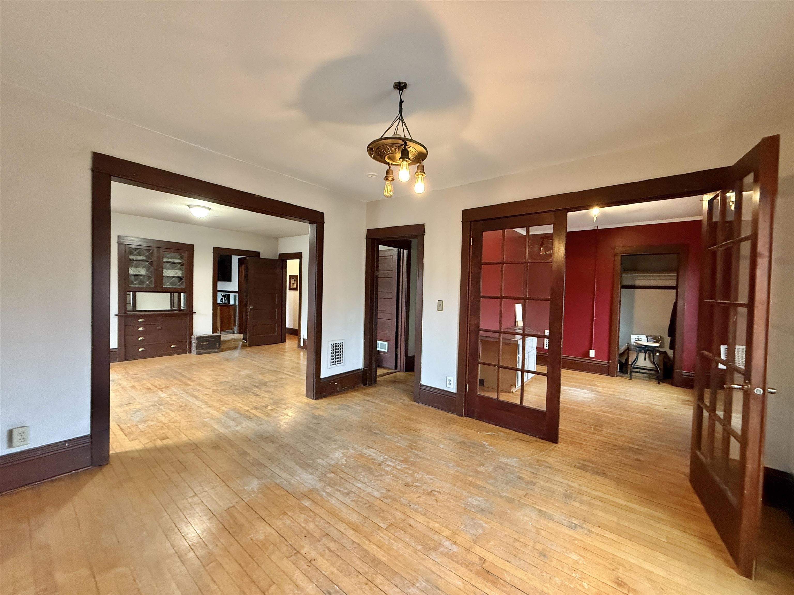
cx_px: 397
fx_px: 321
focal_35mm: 14
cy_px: 298
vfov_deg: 85.7
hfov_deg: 102.1
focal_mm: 2.22
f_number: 2.2
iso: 640
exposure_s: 1/60
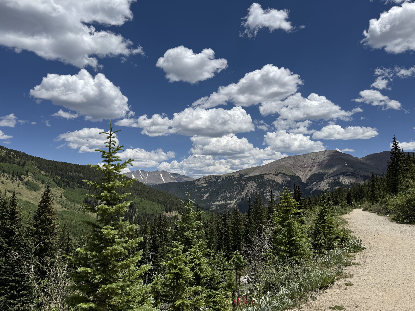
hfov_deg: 71.6
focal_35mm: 24
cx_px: 208
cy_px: 156
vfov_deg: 56.8
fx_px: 288
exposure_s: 1/9091
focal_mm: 6.76
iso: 80
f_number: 1.78
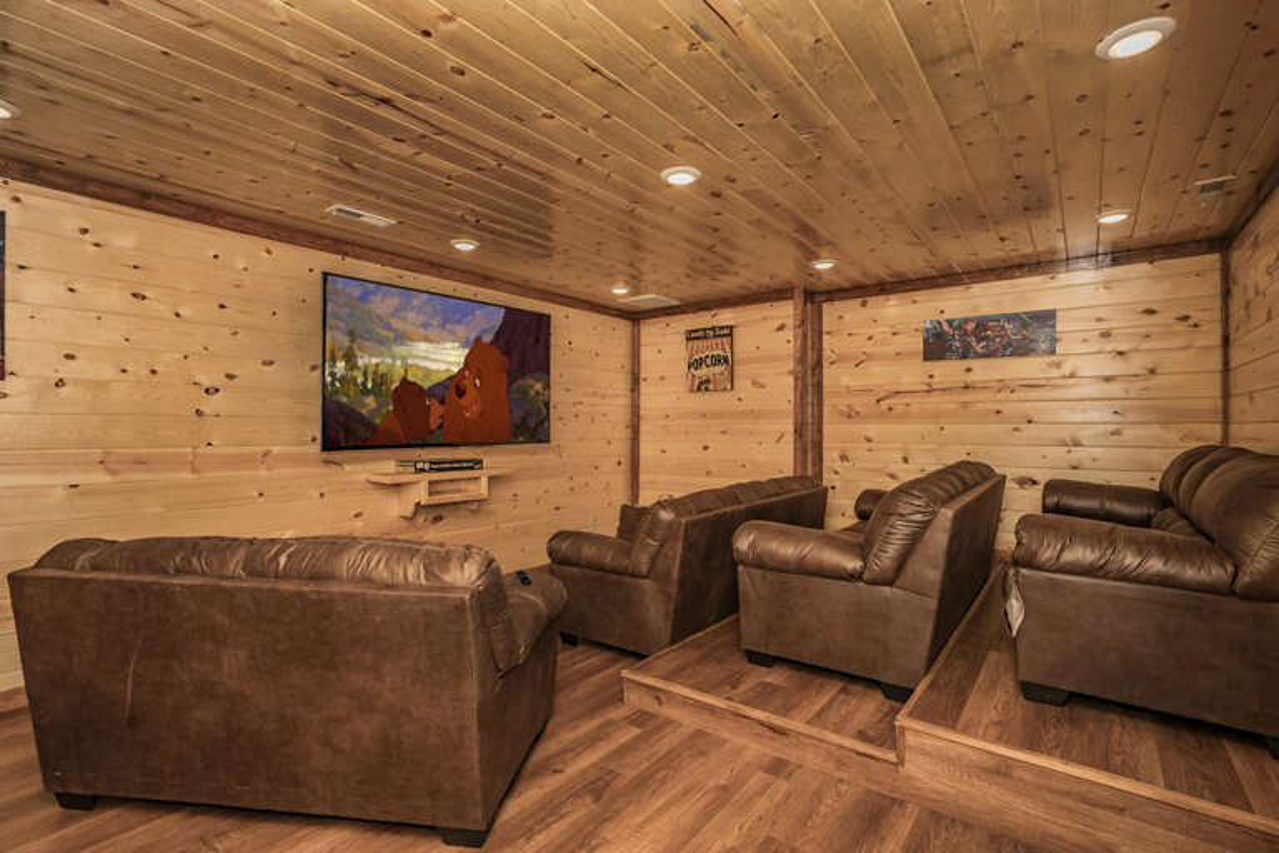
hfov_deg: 96.7
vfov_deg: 73.7
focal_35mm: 16
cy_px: 426
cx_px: 640
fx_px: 568
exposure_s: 1/200
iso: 800
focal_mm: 16
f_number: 8
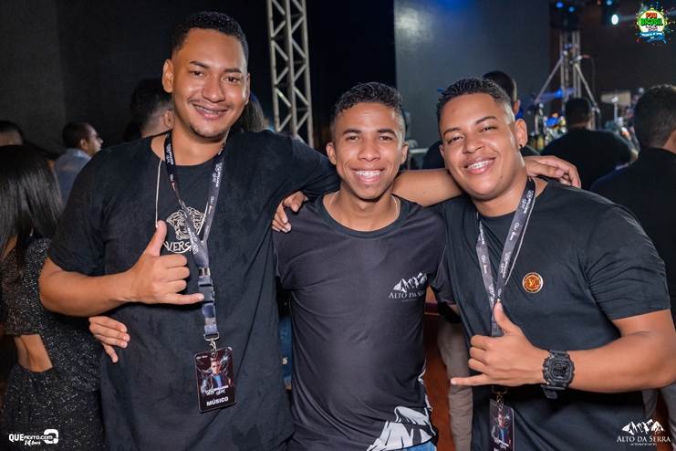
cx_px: 338
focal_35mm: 36
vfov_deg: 36.9
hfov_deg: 53.1
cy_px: 226
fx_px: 676
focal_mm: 24
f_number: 2.8
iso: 2500
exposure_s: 1/160
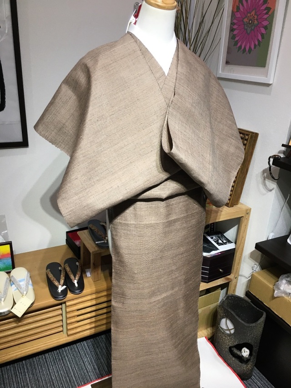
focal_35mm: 29
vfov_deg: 61.6
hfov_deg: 48.3
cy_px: 194
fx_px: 325
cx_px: 146
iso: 40
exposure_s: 1/30
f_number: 2.2
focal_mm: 4.15
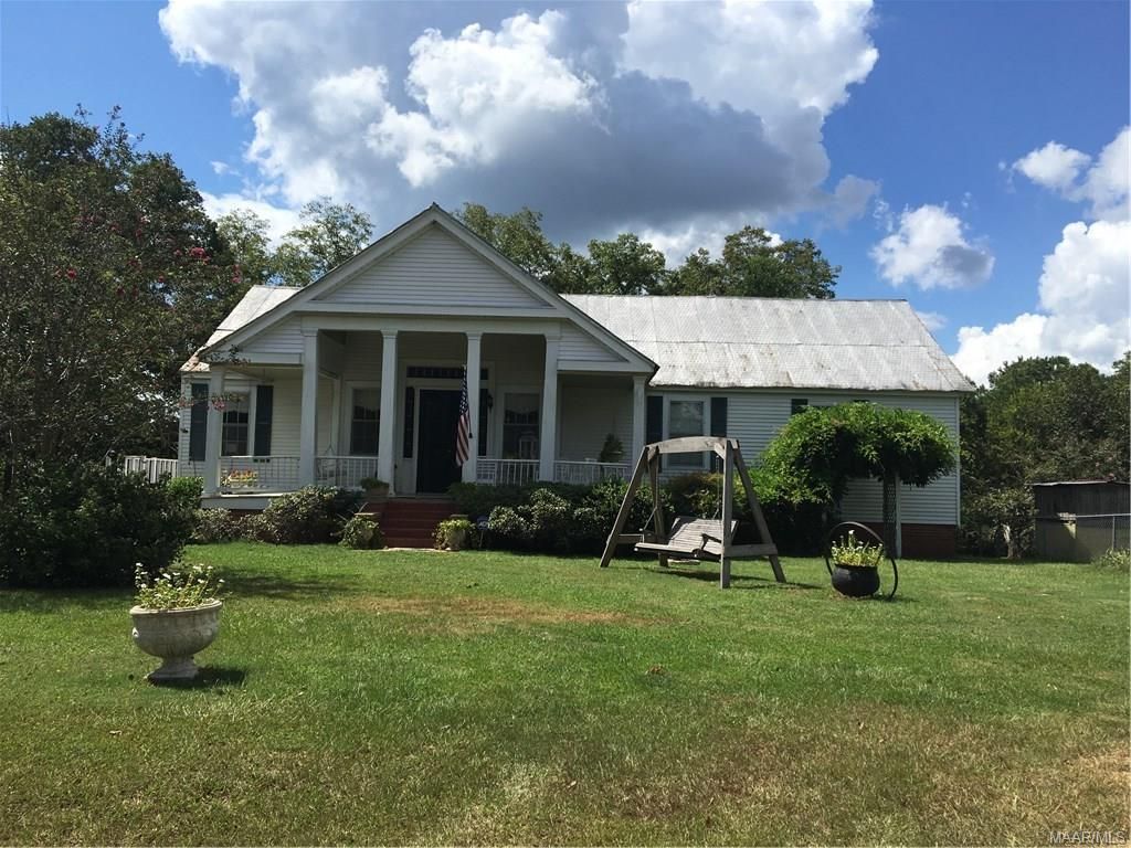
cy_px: 424
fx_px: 948
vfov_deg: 48.2
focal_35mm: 29
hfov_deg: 61.7
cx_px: 566
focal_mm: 4.15
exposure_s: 1/2262
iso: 25
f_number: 2.2
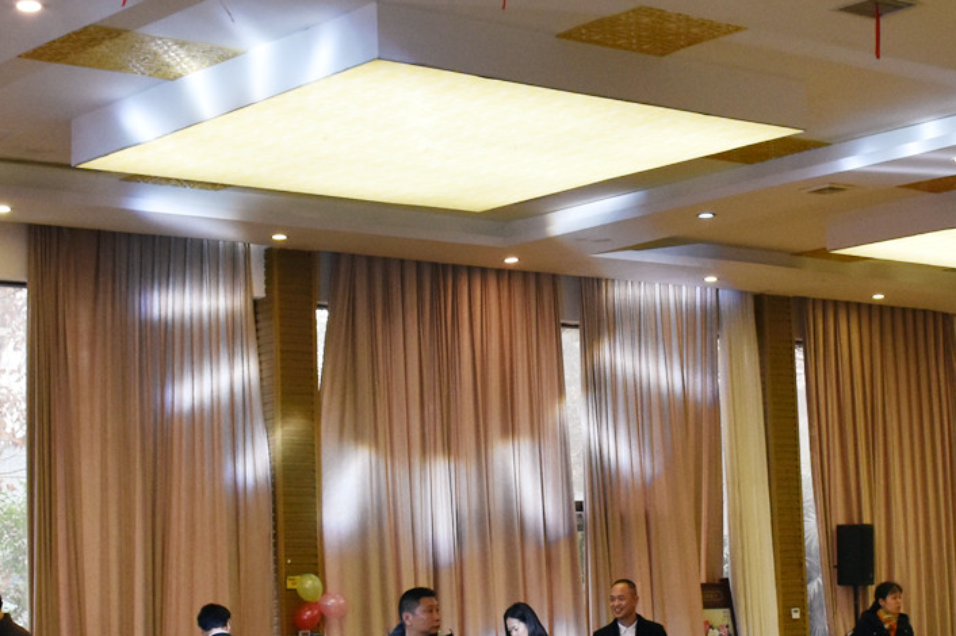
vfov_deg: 16.1
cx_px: 695
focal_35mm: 85
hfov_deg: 23.7
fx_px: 2256
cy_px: 305
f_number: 6.3
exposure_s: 1/160
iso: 800
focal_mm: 20
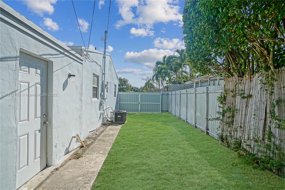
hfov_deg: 90.0
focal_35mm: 18
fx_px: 142
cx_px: 142
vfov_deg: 67.4
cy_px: 95
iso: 125
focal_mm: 12
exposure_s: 1/400
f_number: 8
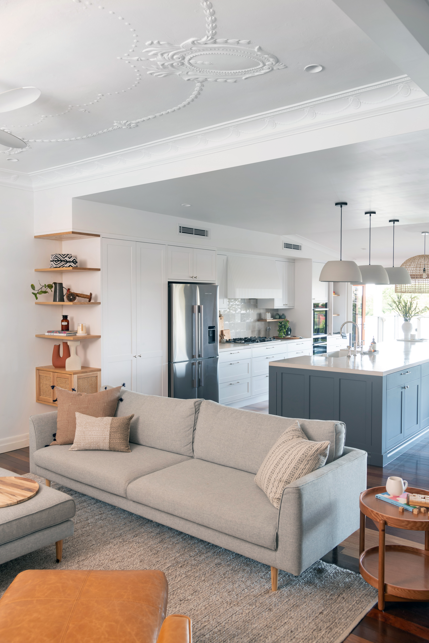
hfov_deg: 43.6
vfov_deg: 61.9
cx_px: 214
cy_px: 322
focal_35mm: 30
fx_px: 536
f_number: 7.1
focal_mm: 30
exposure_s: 1/2
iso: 160
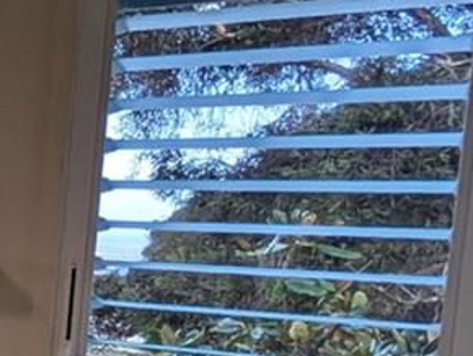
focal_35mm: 66
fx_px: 903
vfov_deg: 22.0
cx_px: -718
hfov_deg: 14.3
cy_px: 276
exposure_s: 1/450
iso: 56
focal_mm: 2.02
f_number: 1.7
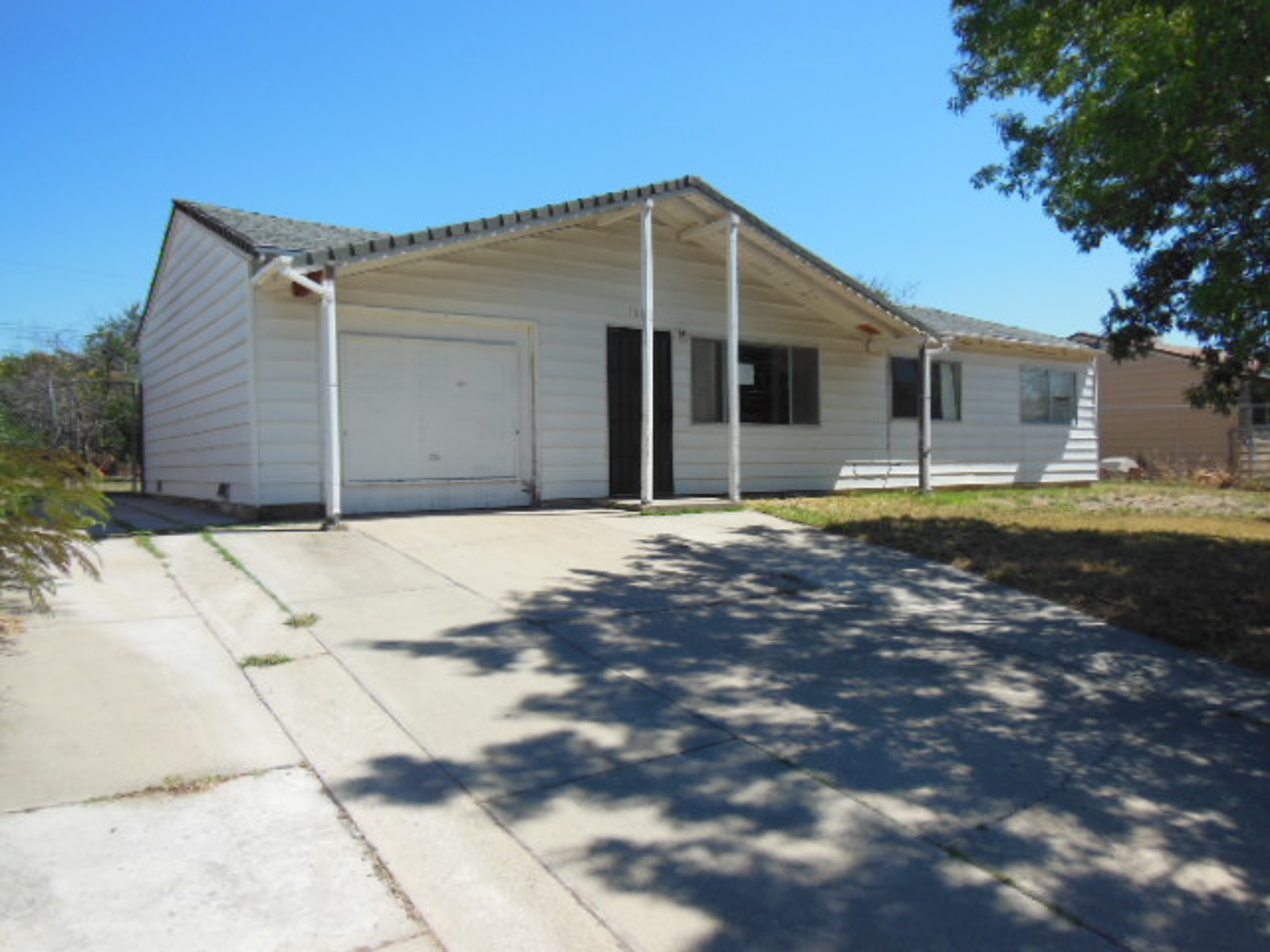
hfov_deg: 69.4
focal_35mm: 25
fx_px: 917
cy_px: 476
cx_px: 635
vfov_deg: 54.9
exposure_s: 1/1000
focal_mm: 4.5
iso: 125
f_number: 3.5
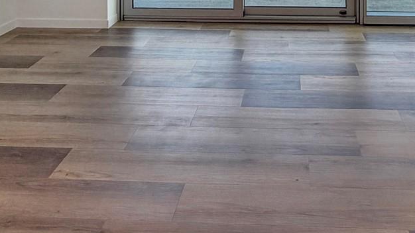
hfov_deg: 50.8
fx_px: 429
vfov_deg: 23.5
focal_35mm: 39
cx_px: 271
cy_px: -127
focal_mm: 2.22
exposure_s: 1/123
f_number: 2.2
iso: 50
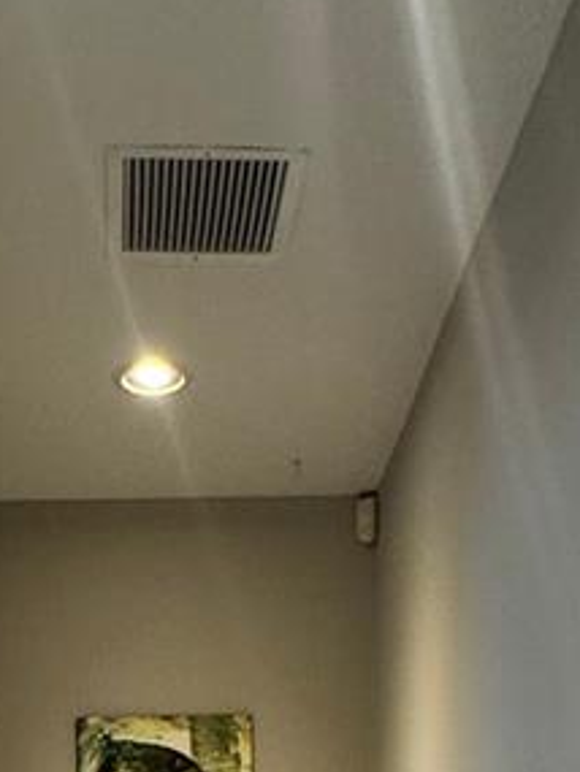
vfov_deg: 24.3
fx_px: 1317
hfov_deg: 24.7
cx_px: 203
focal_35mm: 59
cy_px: 1205
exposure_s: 1/60
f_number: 2.2
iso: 250
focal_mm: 2.22
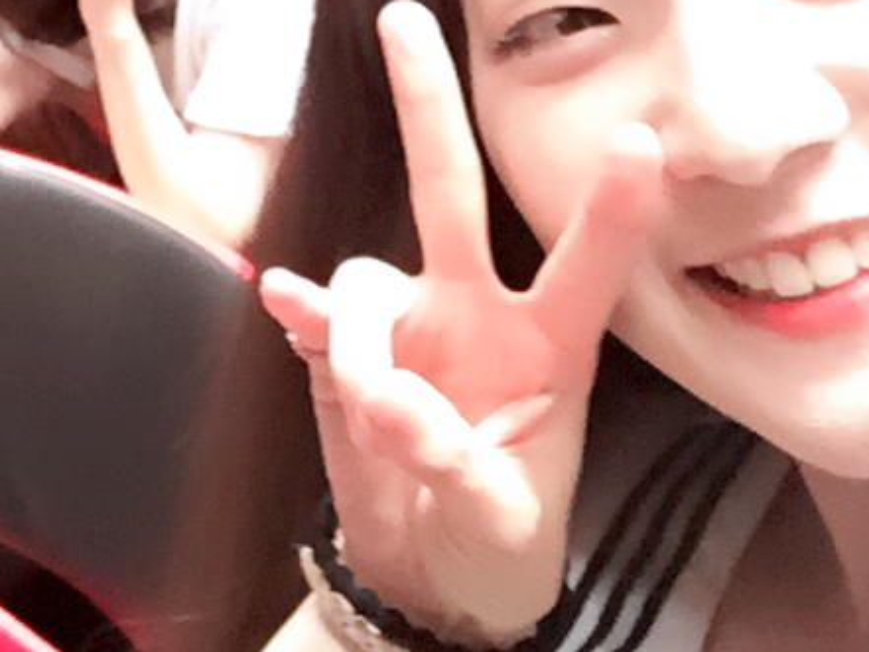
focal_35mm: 90
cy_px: -292
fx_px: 2260
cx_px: -347
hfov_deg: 19.6
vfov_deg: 15.3
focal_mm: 2.65
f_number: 2.2
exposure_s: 1/20
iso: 320
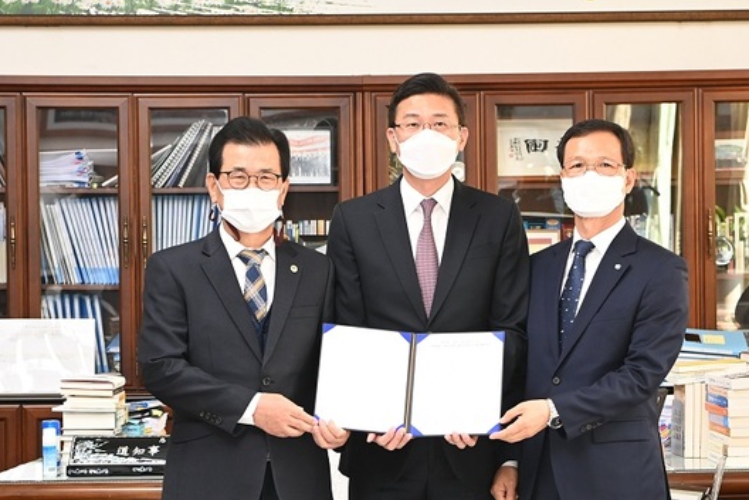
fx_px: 2642
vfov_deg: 10.8
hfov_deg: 16.1
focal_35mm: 127
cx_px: 405
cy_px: 301
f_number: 4.5
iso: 2500
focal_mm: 70
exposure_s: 1/250
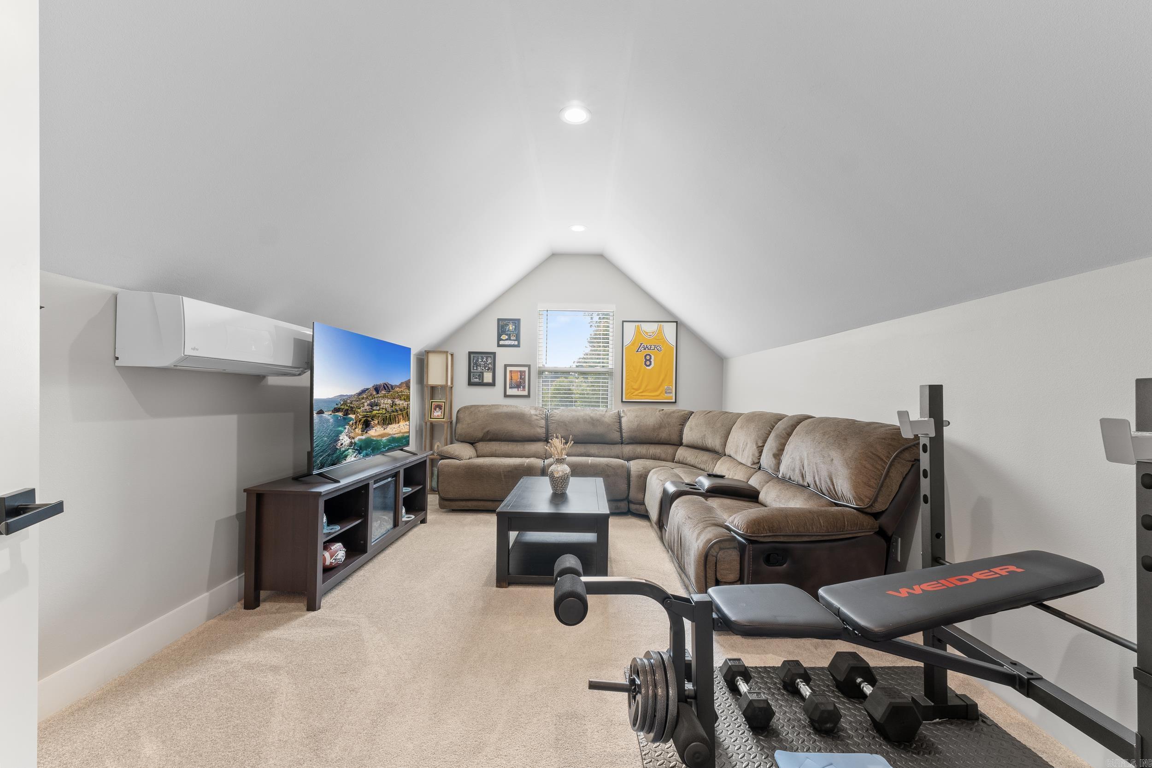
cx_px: 576
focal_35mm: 15
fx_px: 480
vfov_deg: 77.3
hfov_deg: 100.4
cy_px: 384
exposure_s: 1.3
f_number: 9
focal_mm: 10
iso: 200
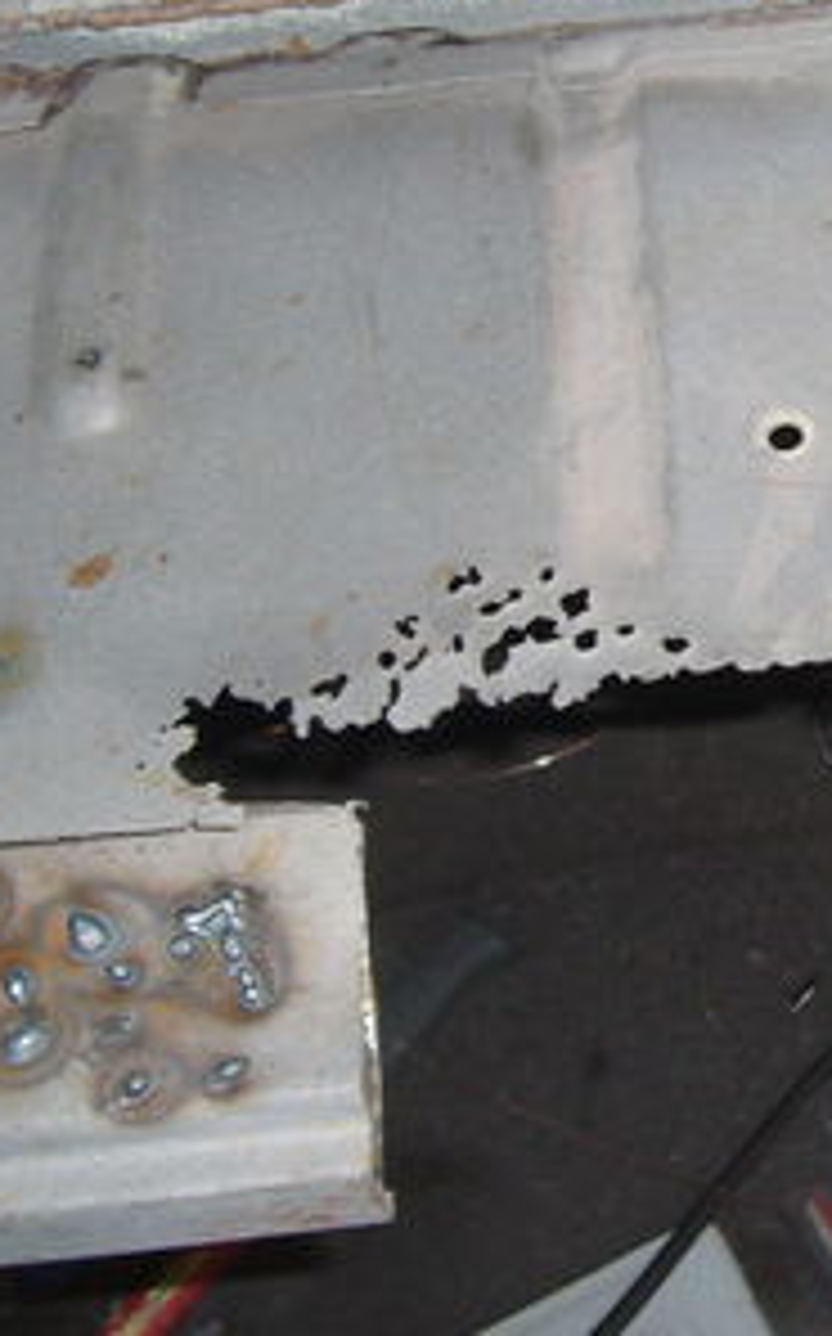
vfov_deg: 25.6
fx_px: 2909
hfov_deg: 15.7
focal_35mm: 80
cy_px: 364
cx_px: 958
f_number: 2.8
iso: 100
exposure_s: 1/30
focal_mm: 5.8
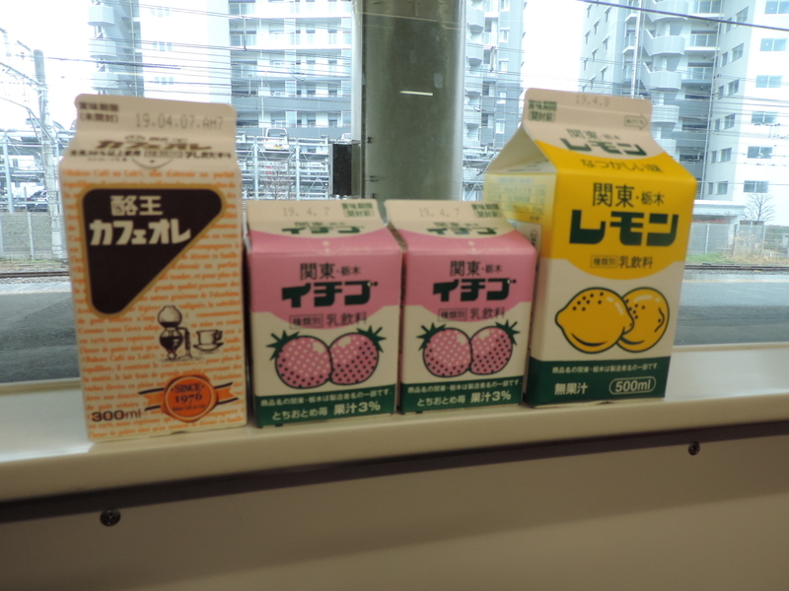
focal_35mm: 24
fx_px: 547
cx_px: 394
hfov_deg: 71.6
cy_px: 296
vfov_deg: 56.8
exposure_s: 1/30
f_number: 3
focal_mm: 4.3
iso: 160
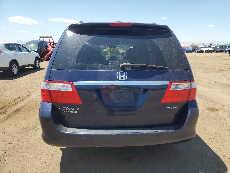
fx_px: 173
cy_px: 86
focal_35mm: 26
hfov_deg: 67.3
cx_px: 115
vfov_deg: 53.1
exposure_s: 1/2000
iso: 50
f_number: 1.5
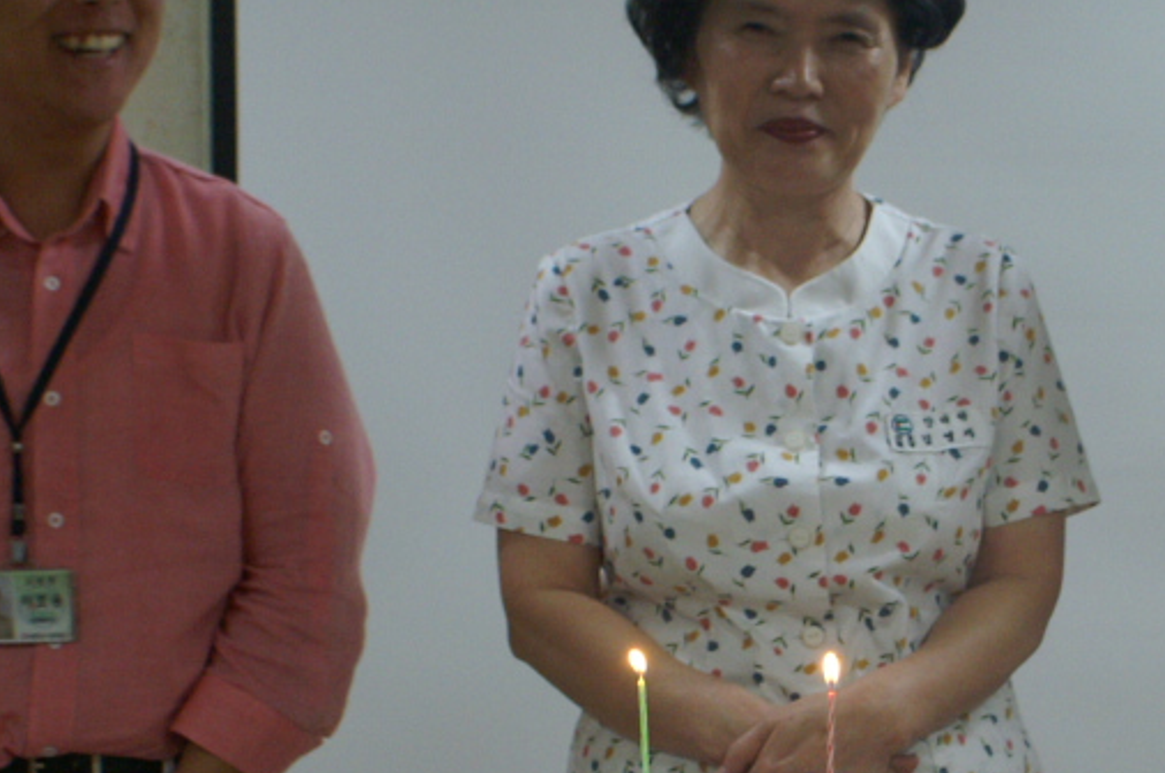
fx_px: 3749
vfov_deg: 11.8
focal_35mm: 116
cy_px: 502
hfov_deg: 17.6
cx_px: 718
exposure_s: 1/50
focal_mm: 26
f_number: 4.5
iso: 640
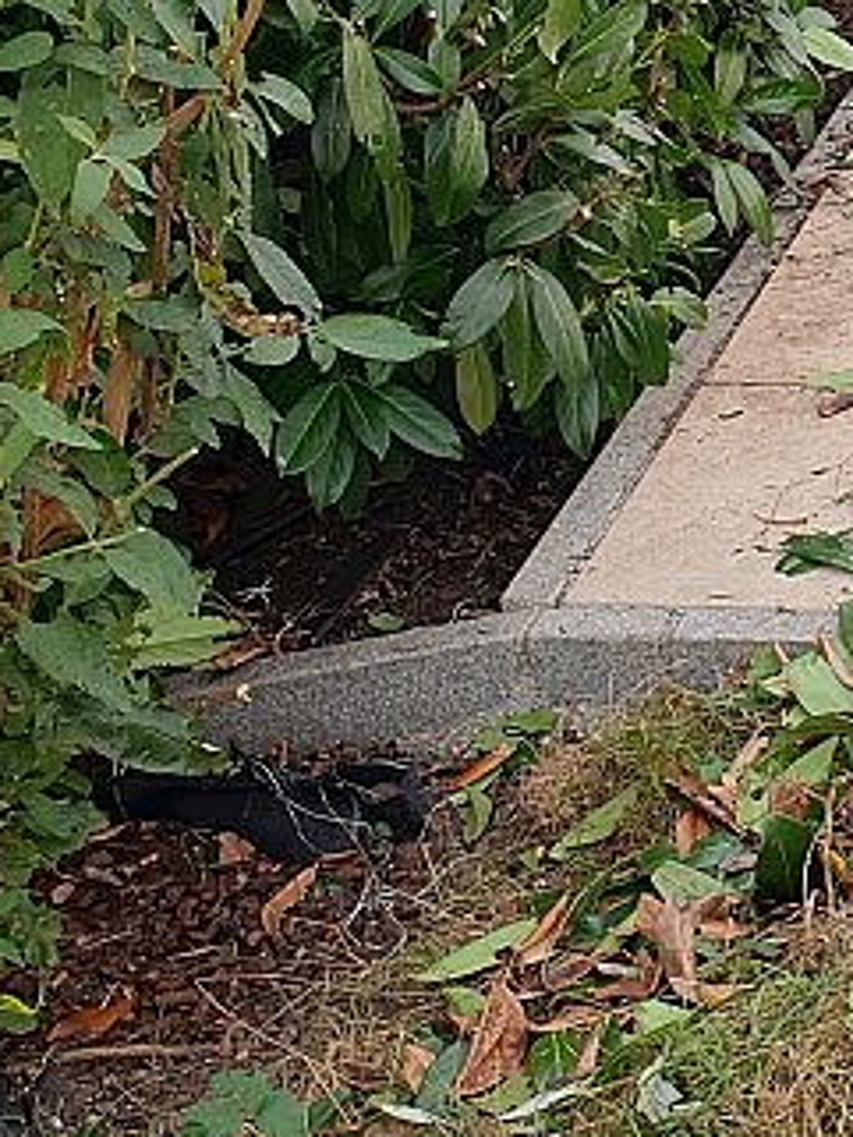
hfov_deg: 16.2
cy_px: 223
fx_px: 2725
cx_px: 1288
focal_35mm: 83
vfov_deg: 23.2
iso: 50
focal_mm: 4.3
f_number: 2.4
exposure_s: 1/249
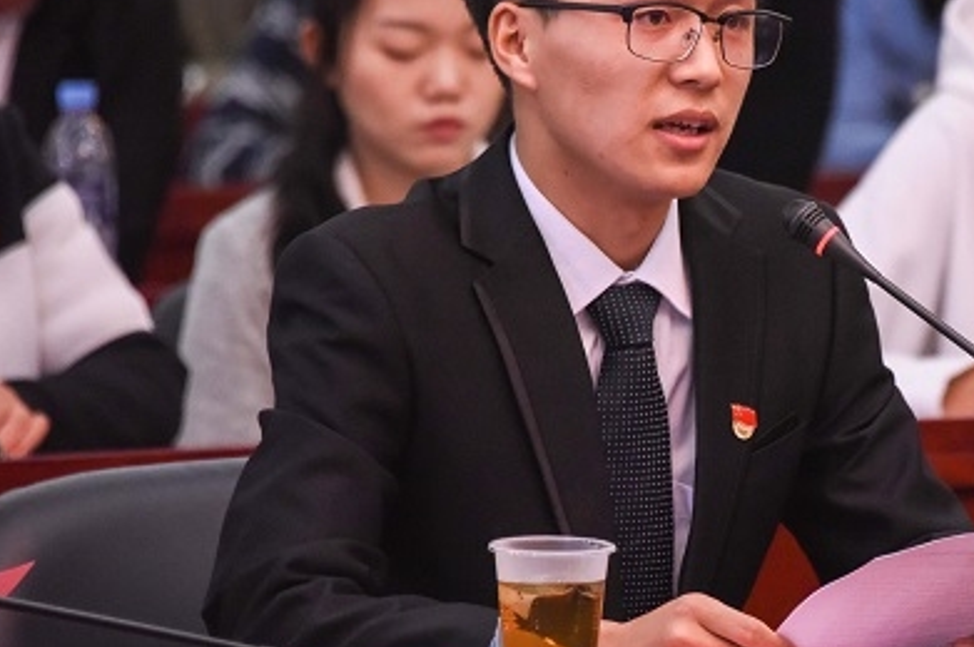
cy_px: 265
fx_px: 13840
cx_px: 797
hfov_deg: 4.0
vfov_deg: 2.7
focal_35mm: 512
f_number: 5.6
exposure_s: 1/160
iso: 3200
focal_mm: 250
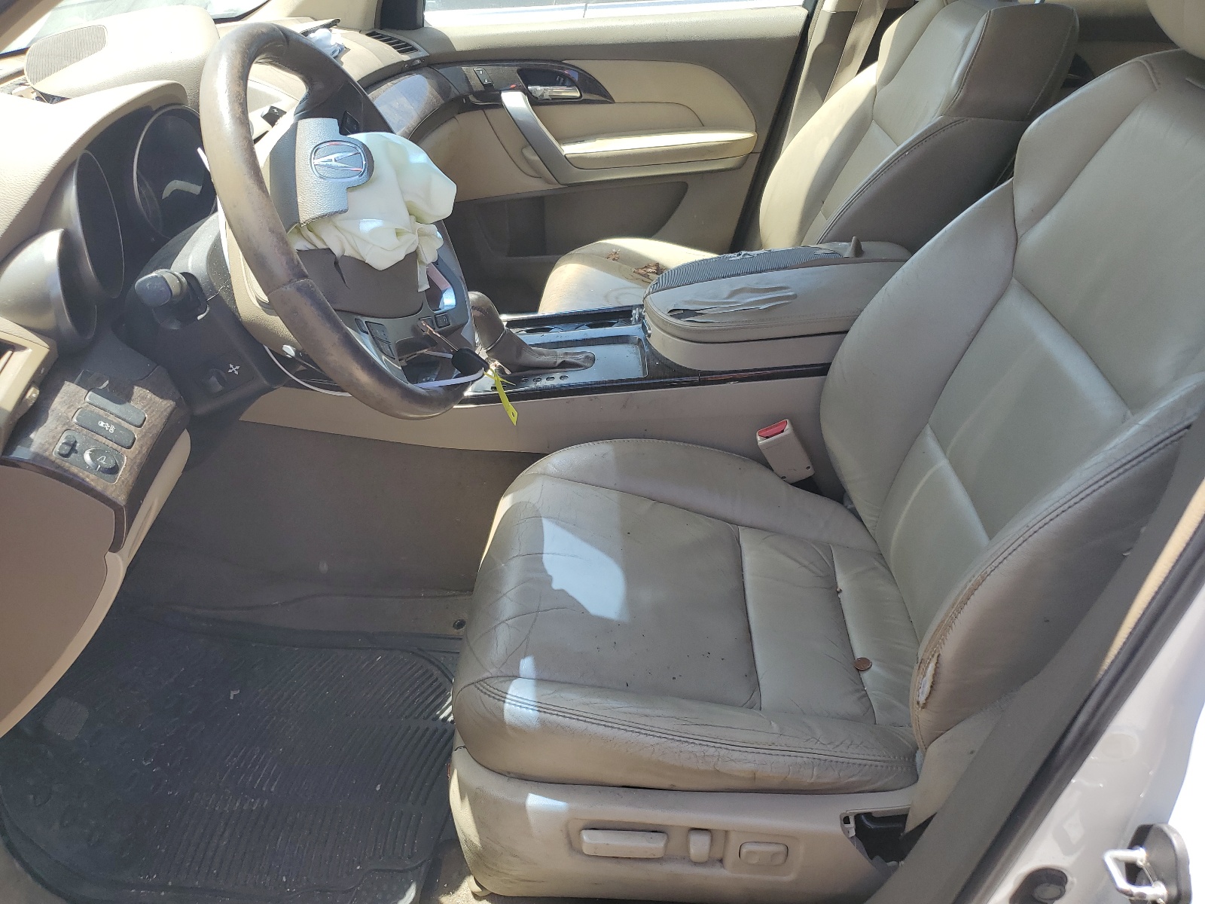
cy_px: 452
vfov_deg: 53.1
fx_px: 905
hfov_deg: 67.3
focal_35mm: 26
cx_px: 602
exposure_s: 1/588
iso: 50
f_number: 1.5
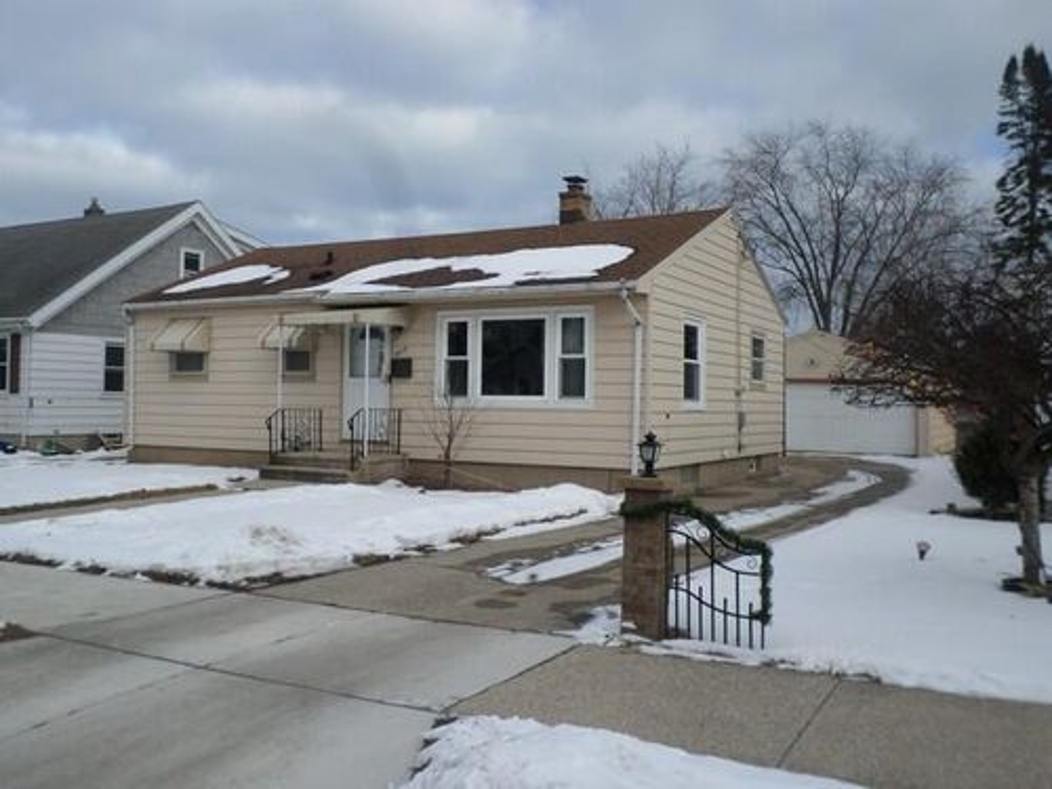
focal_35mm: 30
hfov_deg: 60.0
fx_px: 912
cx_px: 526
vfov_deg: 46.8
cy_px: 394
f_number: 2.7
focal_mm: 5.5
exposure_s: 1/1500
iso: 80
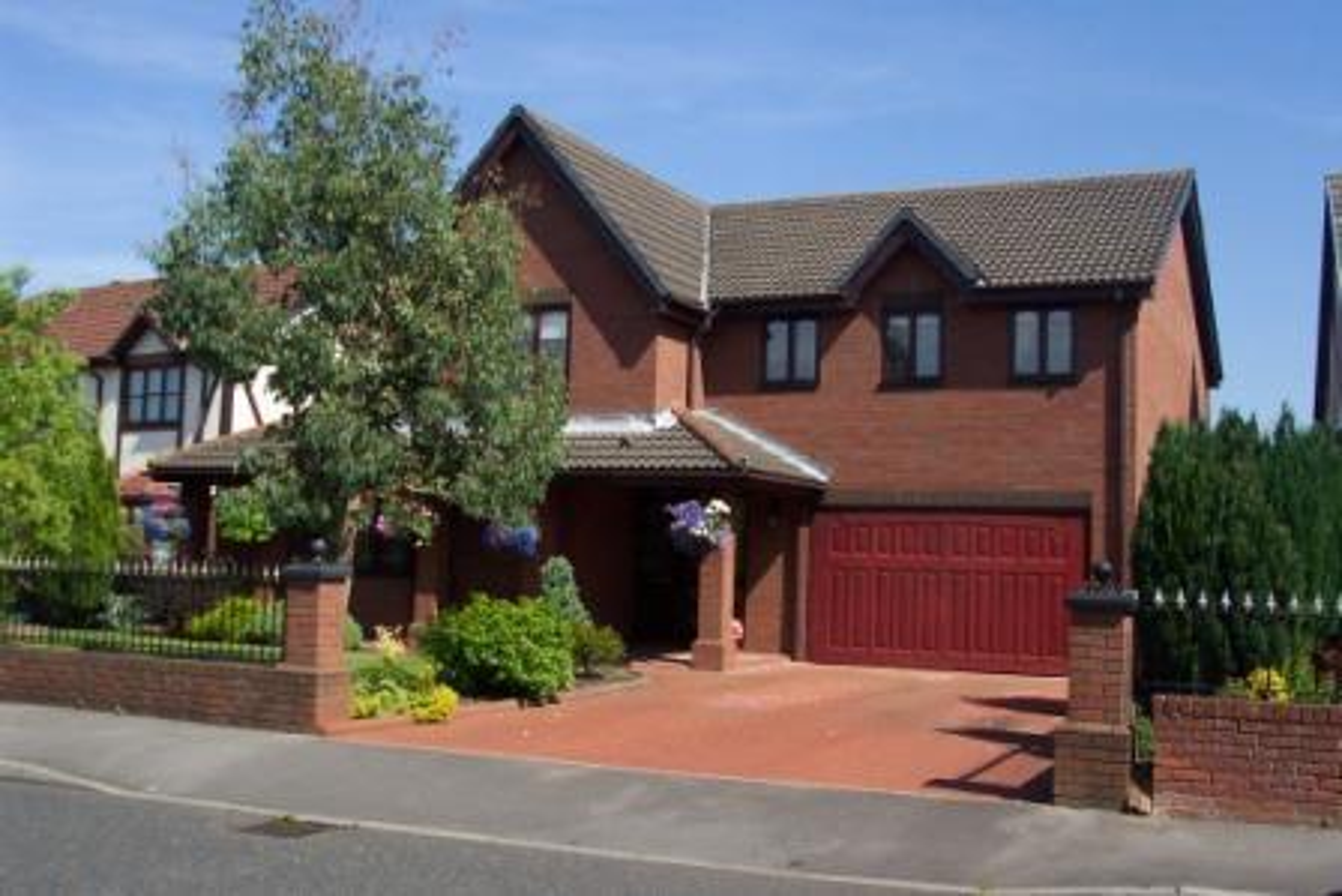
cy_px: 448
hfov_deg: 50.7
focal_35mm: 38
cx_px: 671
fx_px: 1417
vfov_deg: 35.1
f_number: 4.8
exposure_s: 1/700
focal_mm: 8
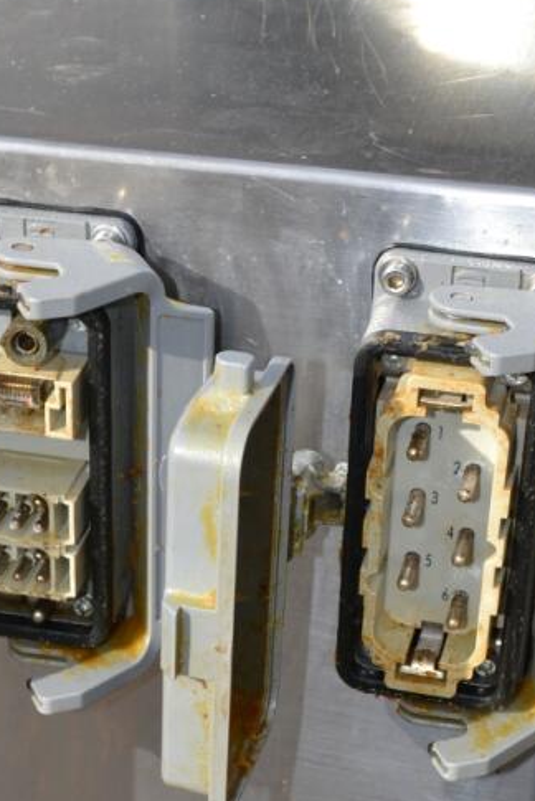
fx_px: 1981
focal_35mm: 89
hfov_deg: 15.4
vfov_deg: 22.7
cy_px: 570
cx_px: 216
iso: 100
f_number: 8
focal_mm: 24
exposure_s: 1/200
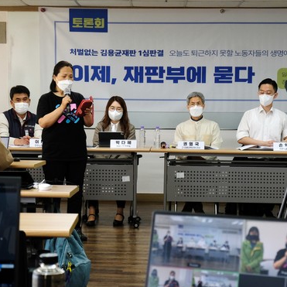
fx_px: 825
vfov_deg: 19.7
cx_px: 136
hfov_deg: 19.7
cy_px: 154
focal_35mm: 88
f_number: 7.1
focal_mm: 42.5
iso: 1000
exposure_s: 1/125
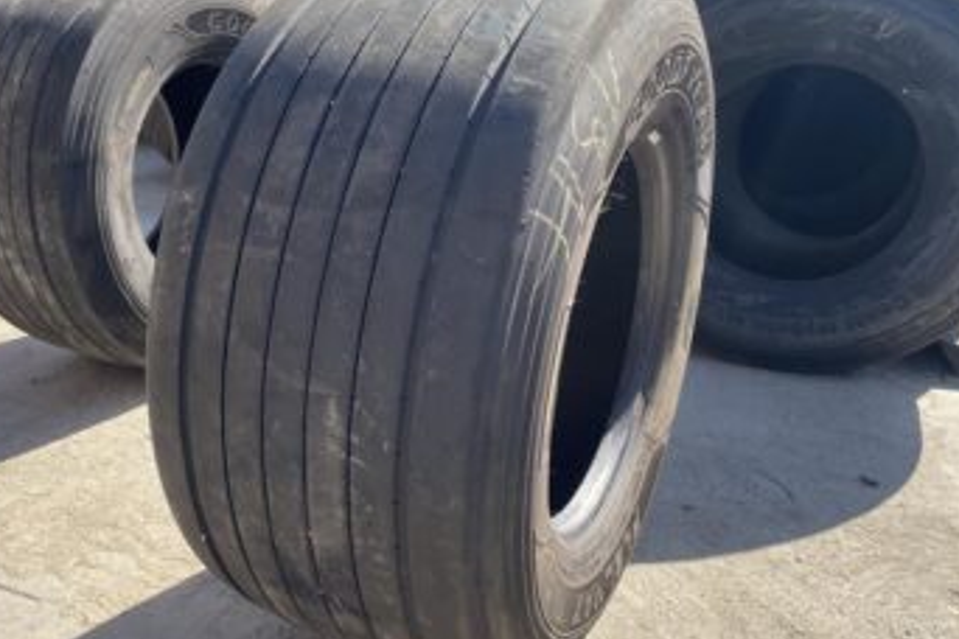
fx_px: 906
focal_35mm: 34
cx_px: 384
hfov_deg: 55.4
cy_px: 307
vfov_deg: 38.9
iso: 32
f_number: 1.6
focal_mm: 4.2
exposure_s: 1/955
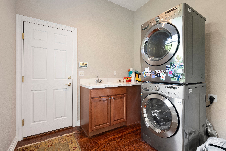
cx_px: 113
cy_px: 76
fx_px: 107
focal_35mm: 17
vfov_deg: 70.5
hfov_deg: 93.2
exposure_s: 1/2
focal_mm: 17
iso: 500
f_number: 8
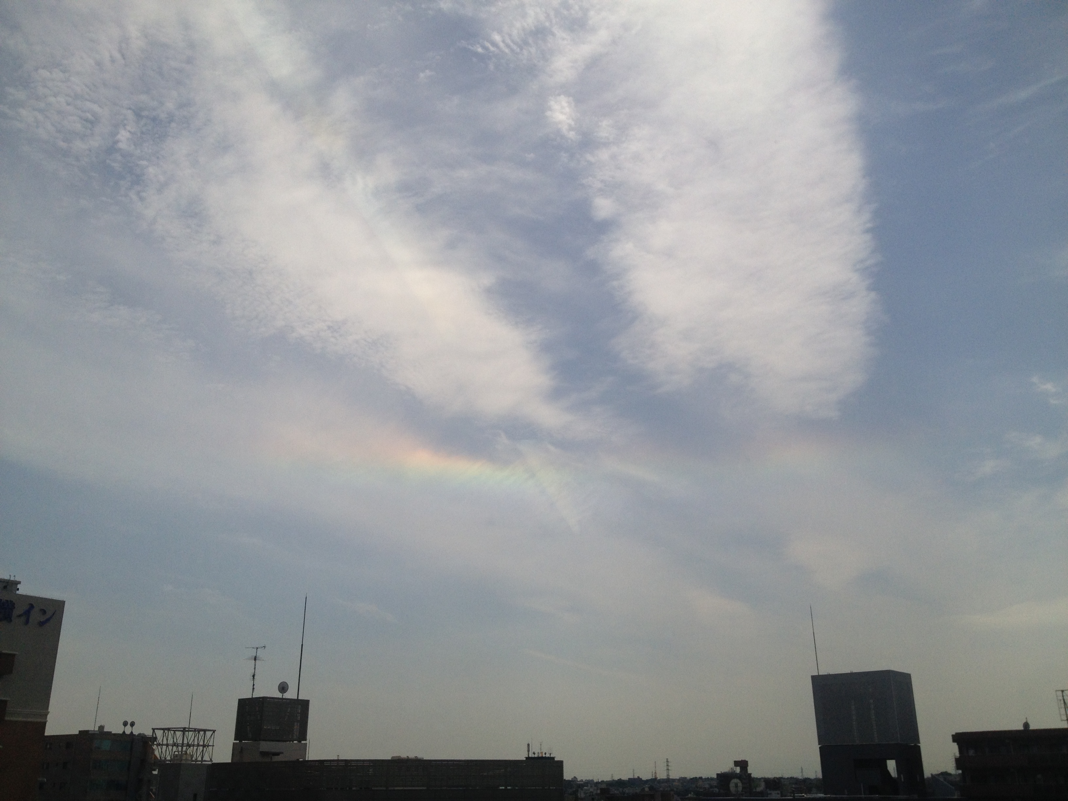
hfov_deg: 52.6
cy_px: 400
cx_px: 534
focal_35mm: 35
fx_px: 1080
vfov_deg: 40.7
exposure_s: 1/3247
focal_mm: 4.28
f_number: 2.4
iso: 50
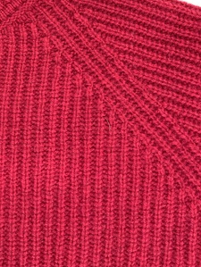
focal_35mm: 62
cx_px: 29
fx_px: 479
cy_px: 9
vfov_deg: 29.4
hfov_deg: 23.2
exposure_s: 1/120
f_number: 1.8
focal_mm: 3
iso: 32
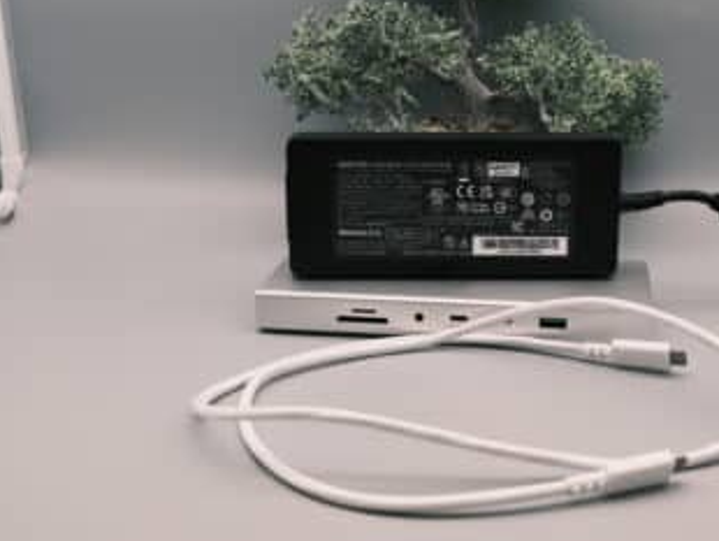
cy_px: 286
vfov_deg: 28.1
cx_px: 448
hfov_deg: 36.6
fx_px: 1081
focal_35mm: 52
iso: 500
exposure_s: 1/105
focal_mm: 28.7
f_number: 8
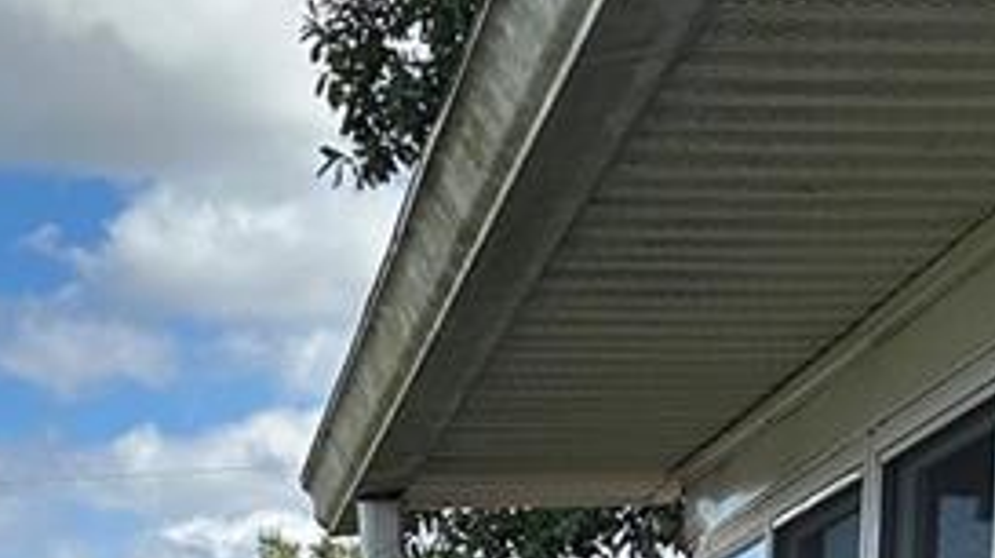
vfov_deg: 9.3
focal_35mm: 115
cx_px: -91
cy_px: 1357
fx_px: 3031
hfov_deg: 18.0
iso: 80
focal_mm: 6.86
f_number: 1.78
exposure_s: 1/3155
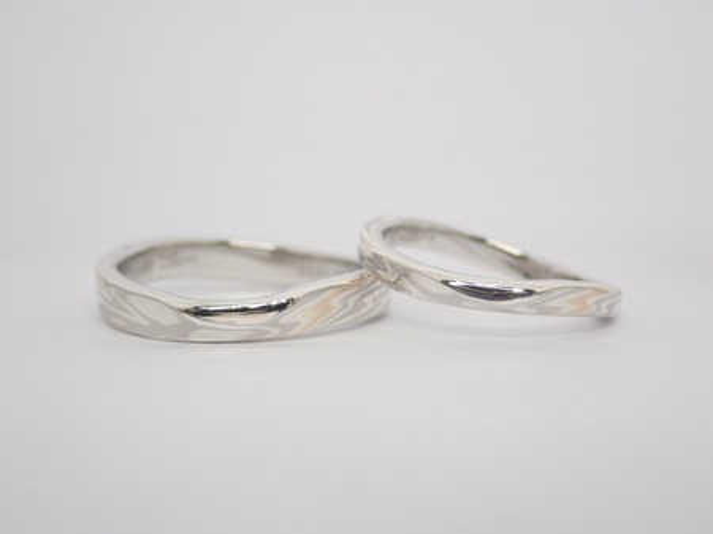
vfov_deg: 20.7
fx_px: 1462
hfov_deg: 27.4
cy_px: 267
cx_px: 356
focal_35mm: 71
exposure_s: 1/125
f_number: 3.9
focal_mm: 12.73
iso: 200
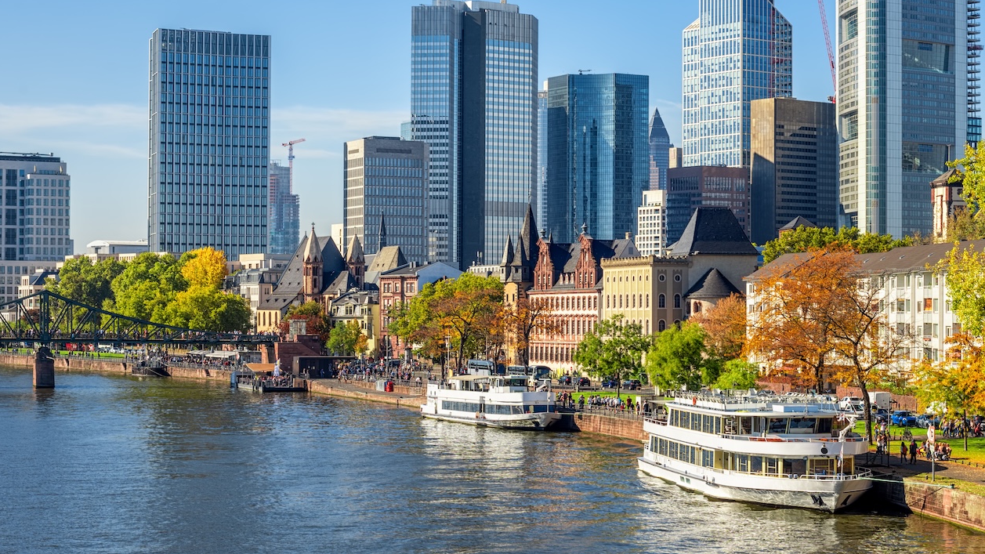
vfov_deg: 15.1
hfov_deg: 26.4
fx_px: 2089
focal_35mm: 80
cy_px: 179
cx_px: 622
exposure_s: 1/100
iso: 64
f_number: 11
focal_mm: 50
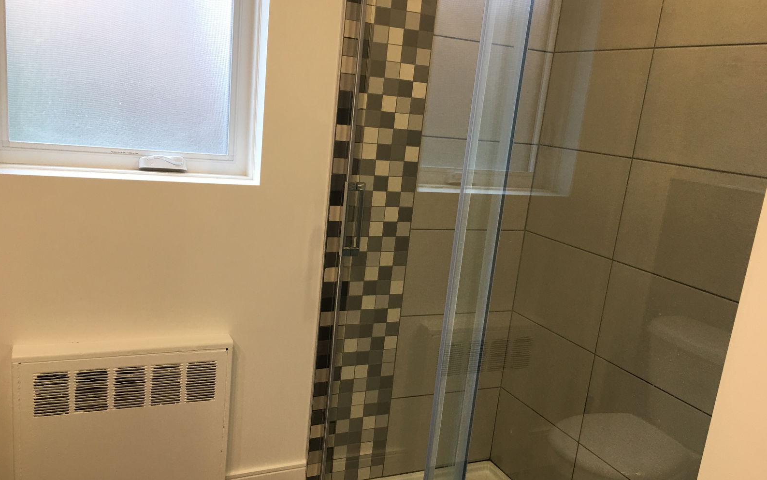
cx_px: 381
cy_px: 267
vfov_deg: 40.5
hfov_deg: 61.2
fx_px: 648
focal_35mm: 31
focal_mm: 4.15
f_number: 2.2
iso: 40
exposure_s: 1/30
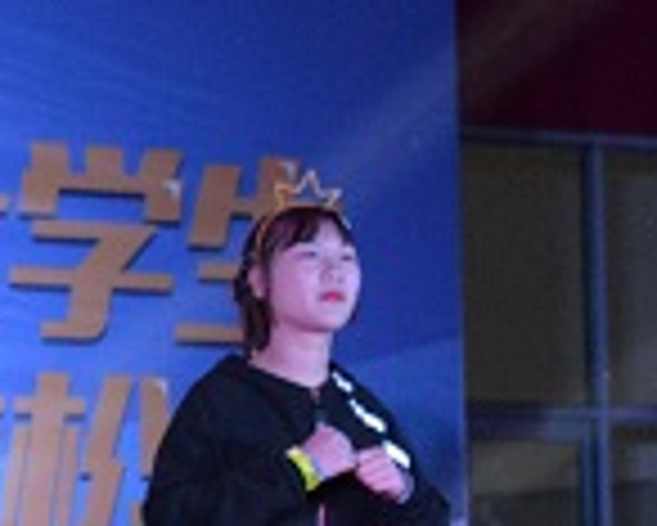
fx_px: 3522
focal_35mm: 181
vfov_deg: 8.5
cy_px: 515
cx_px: -392
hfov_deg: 10.2
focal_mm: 44
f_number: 4
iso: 2000
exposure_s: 1/320
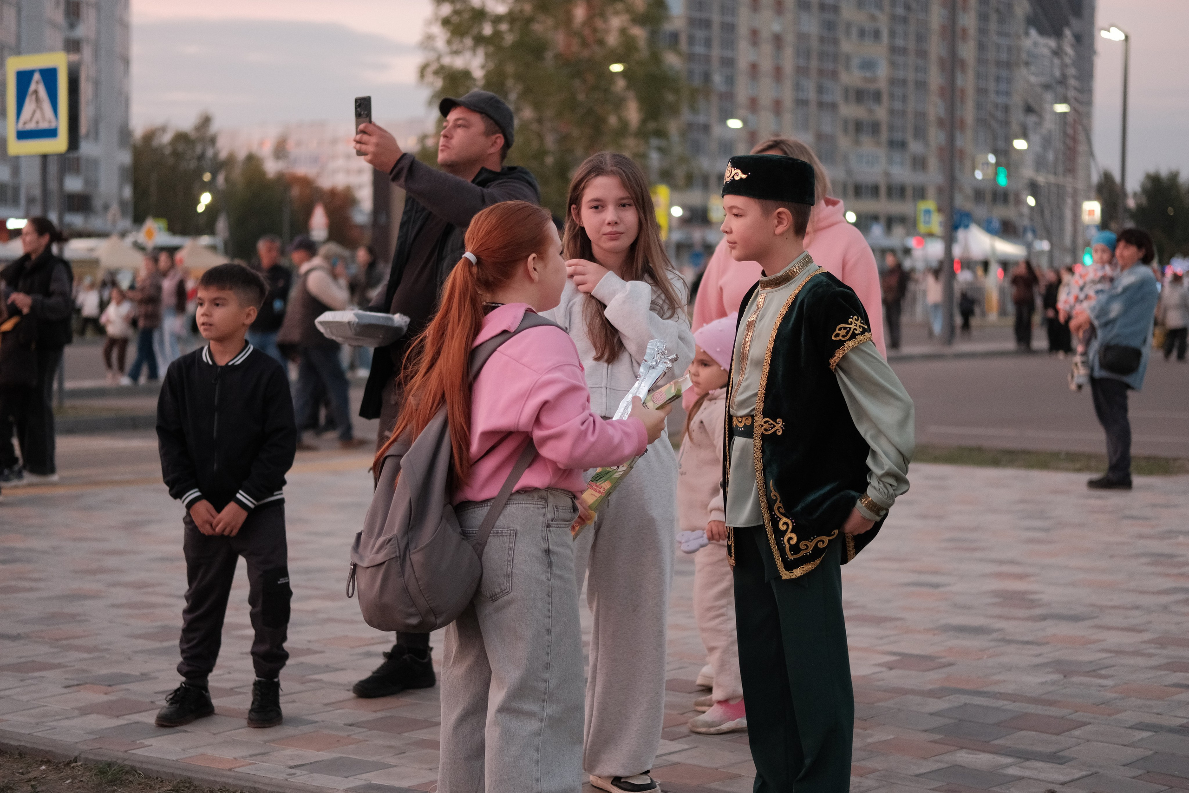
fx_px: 2477
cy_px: 396
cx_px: 594
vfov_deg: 18.2
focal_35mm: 75
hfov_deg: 27.0
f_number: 2
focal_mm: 50
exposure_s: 1/320
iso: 1600
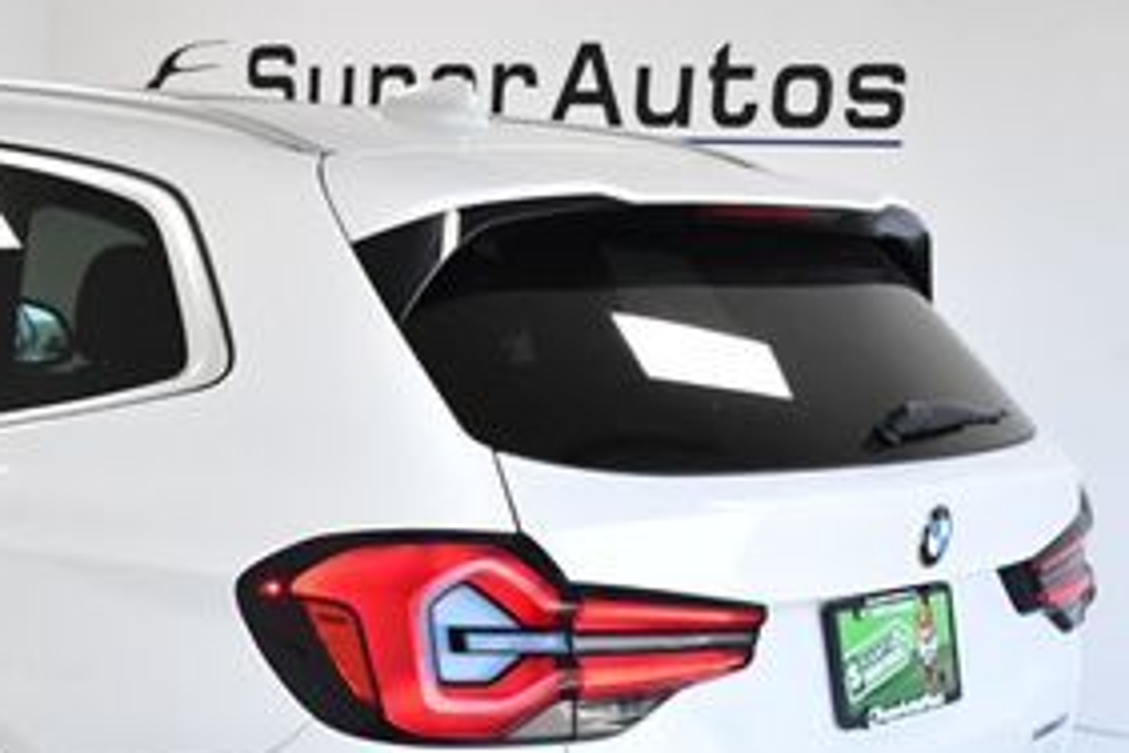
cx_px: 104
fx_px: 2415
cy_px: 669
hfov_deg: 25.5
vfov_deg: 17.5
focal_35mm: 77
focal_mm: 23
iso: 2500
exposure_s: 1/400
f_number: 10
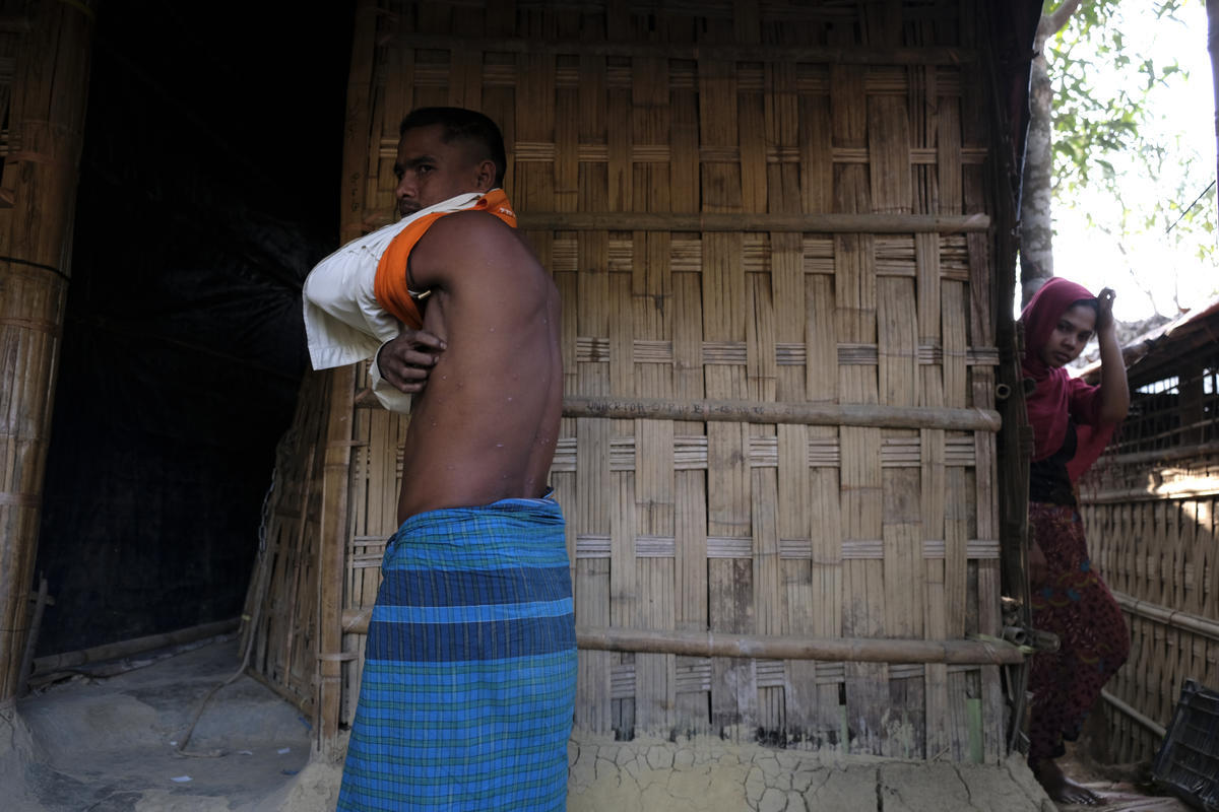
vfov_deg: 47.9
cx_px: 610
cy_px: 406
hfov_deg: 67.4
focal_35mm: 27
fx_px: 914
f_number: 3.6
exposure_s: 1/125
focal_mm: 18
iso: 400
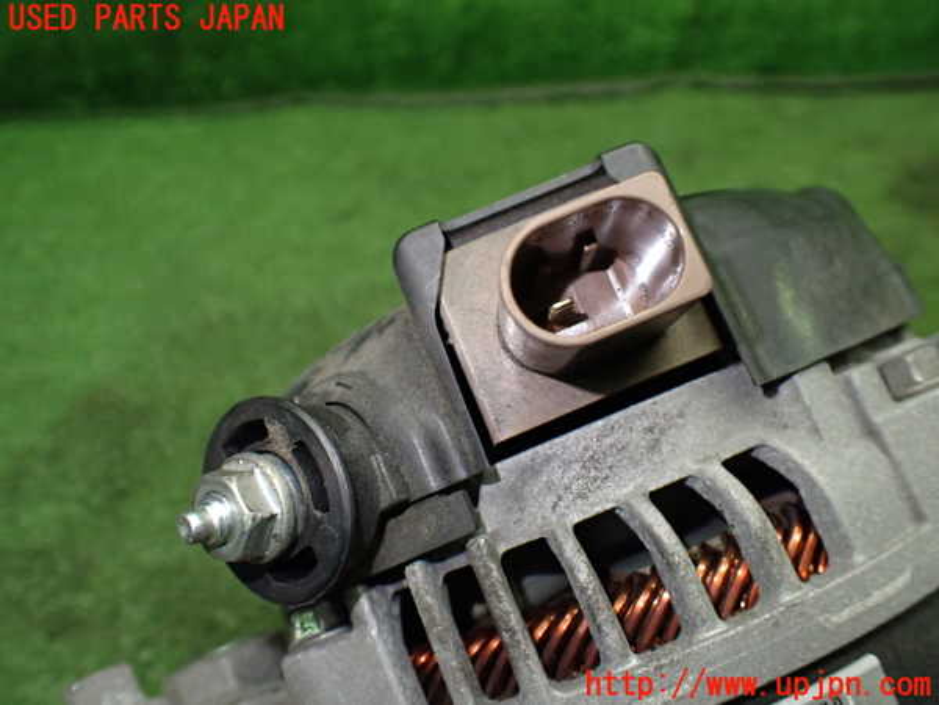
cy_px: 352
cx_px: 470
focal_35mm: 30
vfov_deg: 46.8
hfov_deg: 60.0
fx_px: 814
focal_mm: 5.4
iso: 400
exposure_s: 1/125
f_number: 2.3
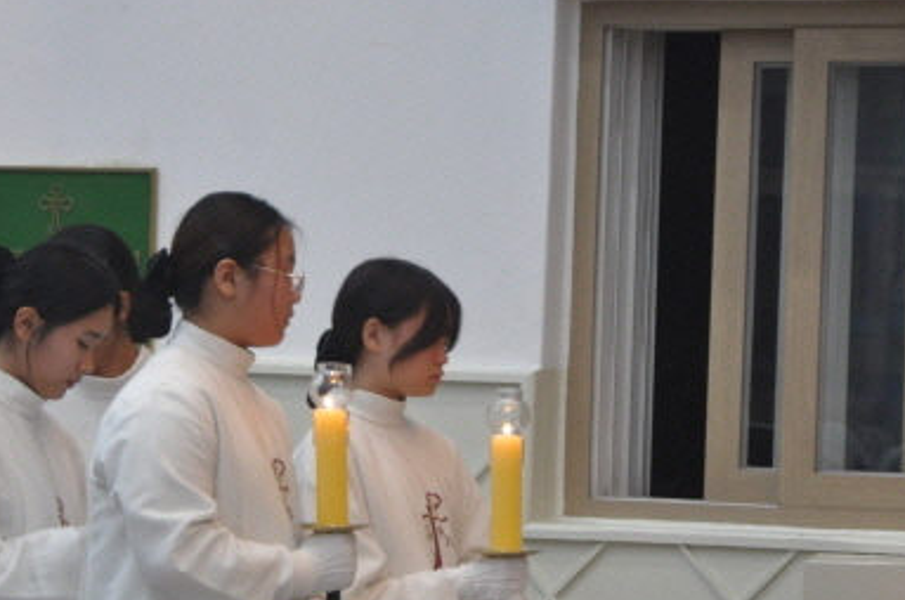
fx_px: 8258
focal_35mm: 329
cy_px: 424
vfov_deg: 4.2
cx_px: 274
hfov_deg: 6.3
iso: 800
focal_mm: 105
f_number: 5.6
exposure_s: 1/40
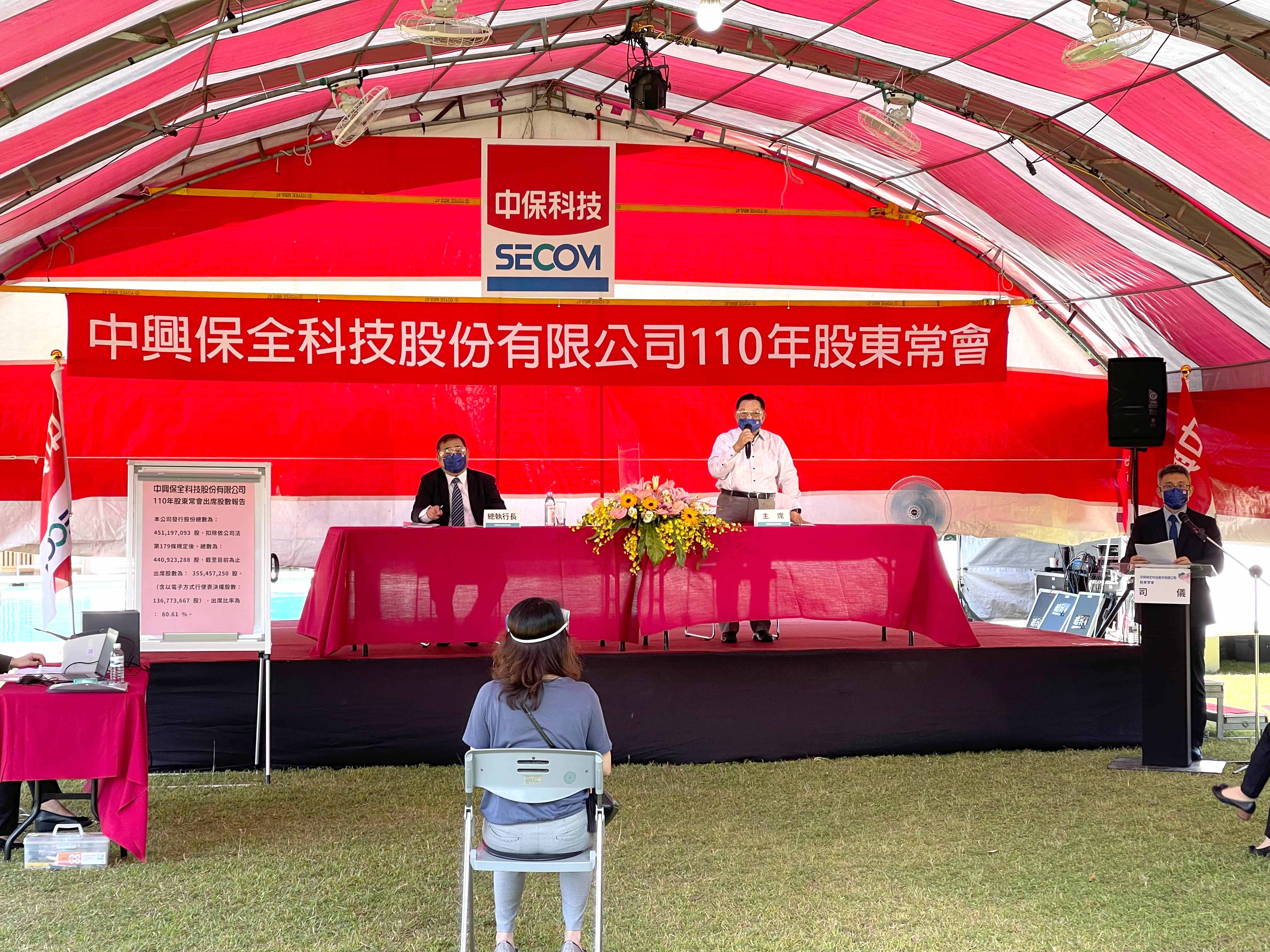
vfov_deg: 22.9
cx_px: 635
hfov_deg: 30.3
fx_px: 2348
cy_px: 476
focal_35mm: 64
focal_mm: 7.5
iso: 32
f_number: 2.2
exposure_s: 1/122
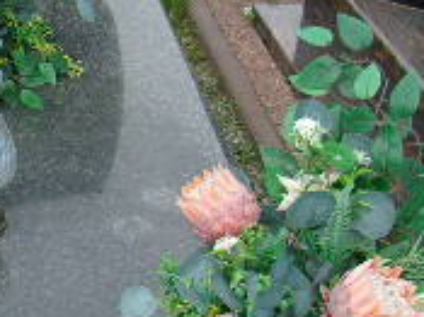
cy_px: 94
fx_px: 1212
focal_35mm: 99
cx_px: -92
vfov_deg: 14.9
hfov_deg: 18.7
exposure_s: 1/52
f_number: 10.4
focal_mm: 4.9
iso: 80
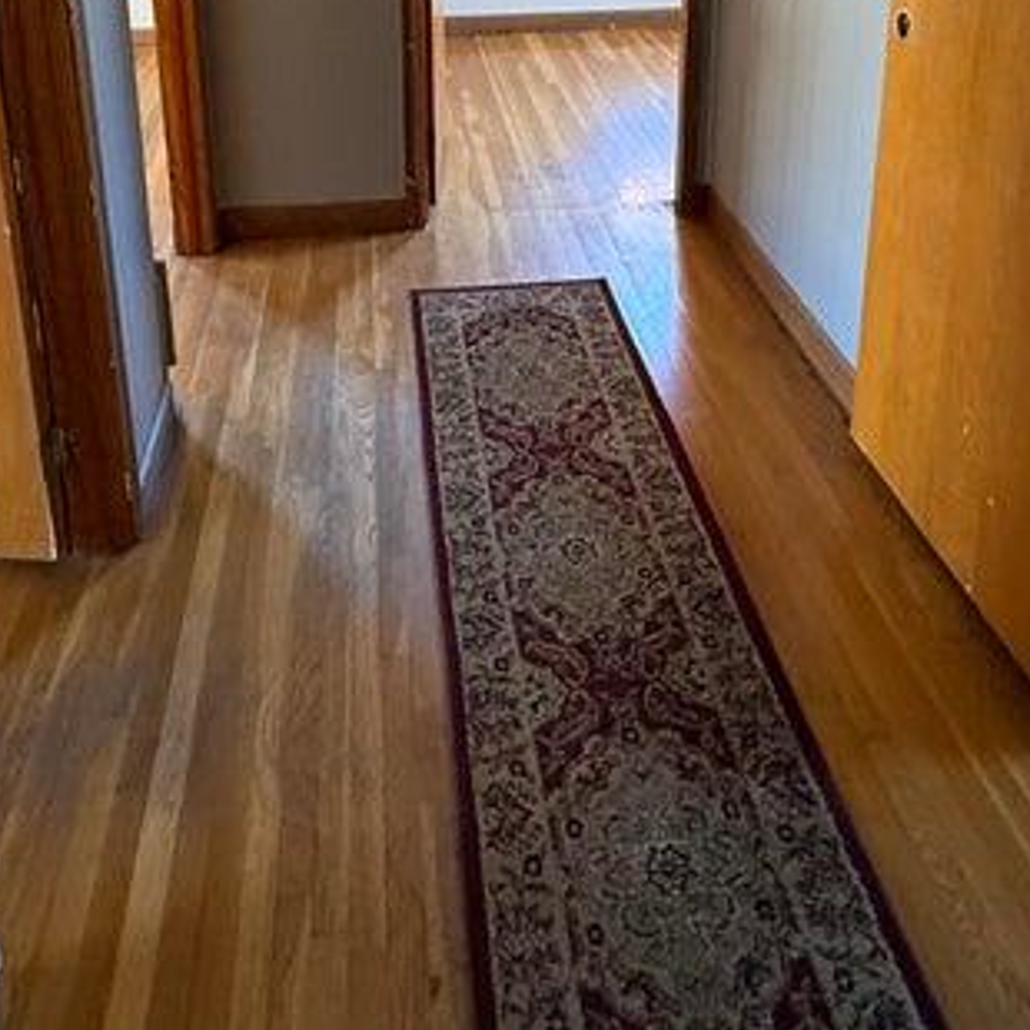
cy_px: 56
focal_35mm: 34
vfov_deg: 43.2
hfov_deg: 48.5
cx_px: 517
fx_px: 1145
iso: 500
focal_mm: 2.22
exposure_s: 1/60
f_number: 2.2
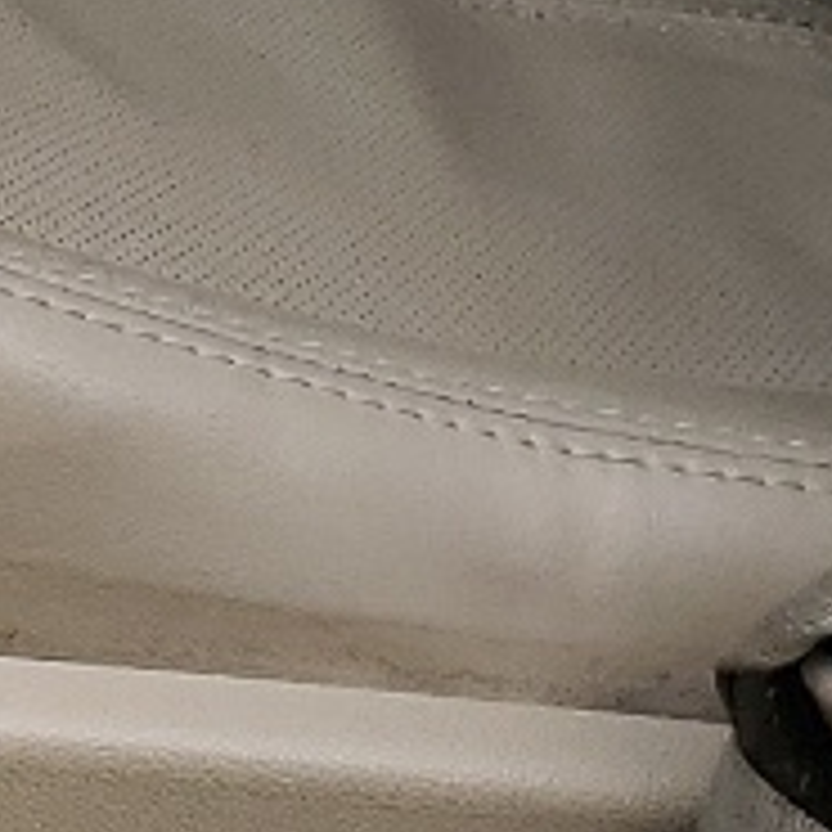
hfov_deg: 8.4
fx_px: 5411
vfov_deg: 7.9
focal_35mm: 199
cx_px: -832
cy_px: -1394
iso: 50
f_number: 1.5
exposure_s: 1/1111
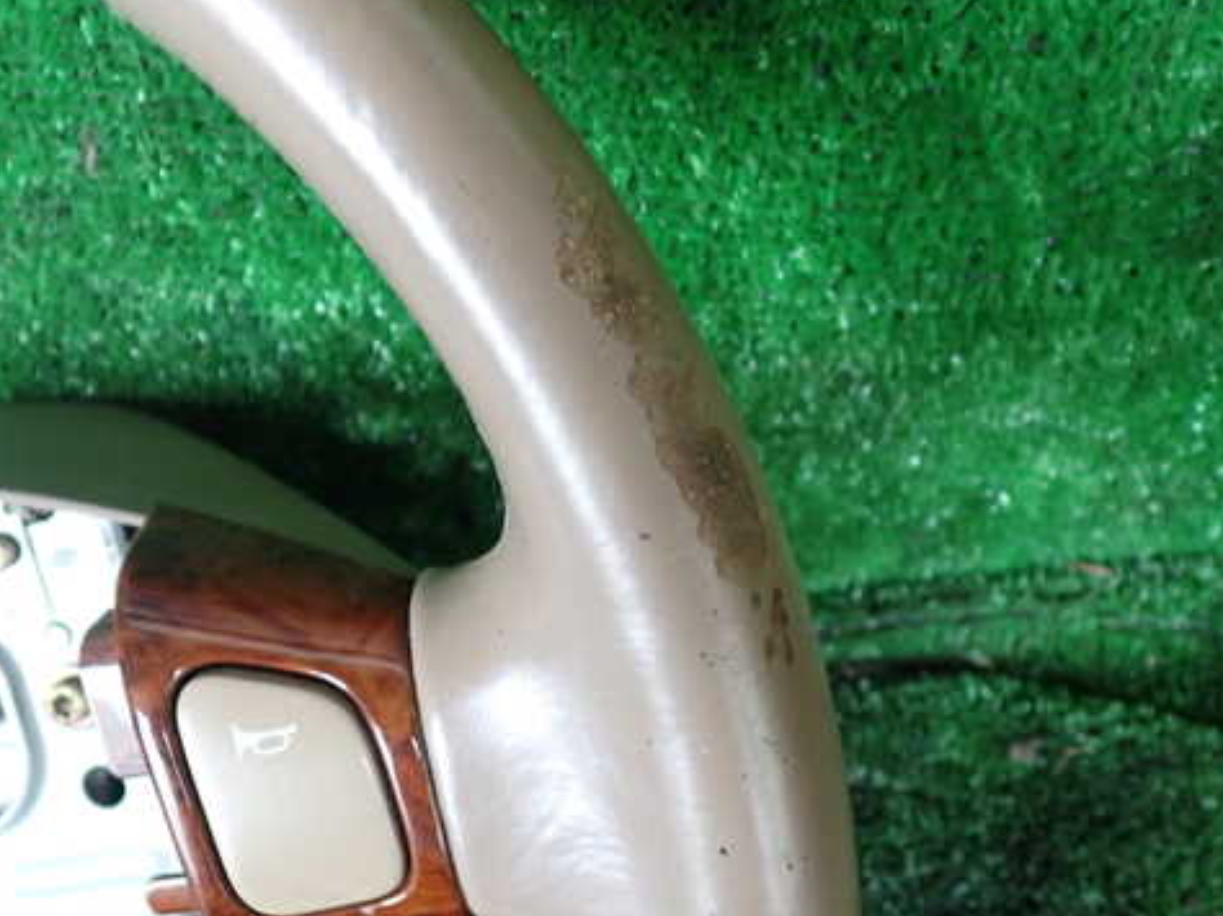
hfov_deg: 49.0
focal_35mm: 38
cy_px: 467
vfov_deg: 37.7
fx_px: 1342
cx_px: 583
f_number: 2.3
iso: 320
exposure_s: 1/30
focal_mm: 5.4
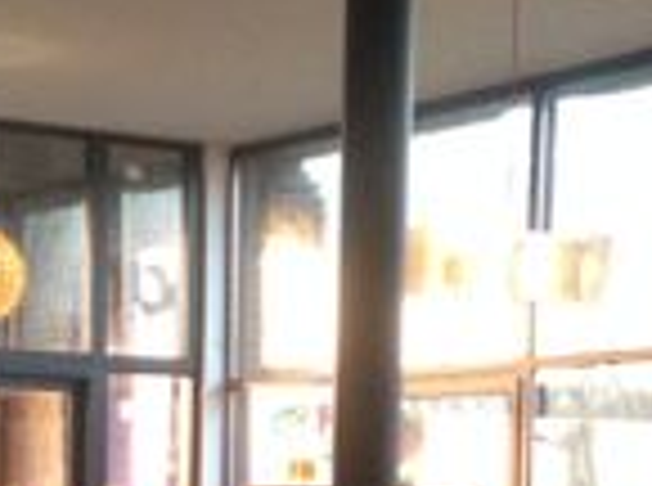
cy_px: 702
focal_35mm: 137
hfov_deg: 14.4
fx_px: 2574
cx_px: 279
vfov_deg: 10.5
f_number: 2.4
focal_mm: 4.12
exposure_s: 1/20
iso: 200
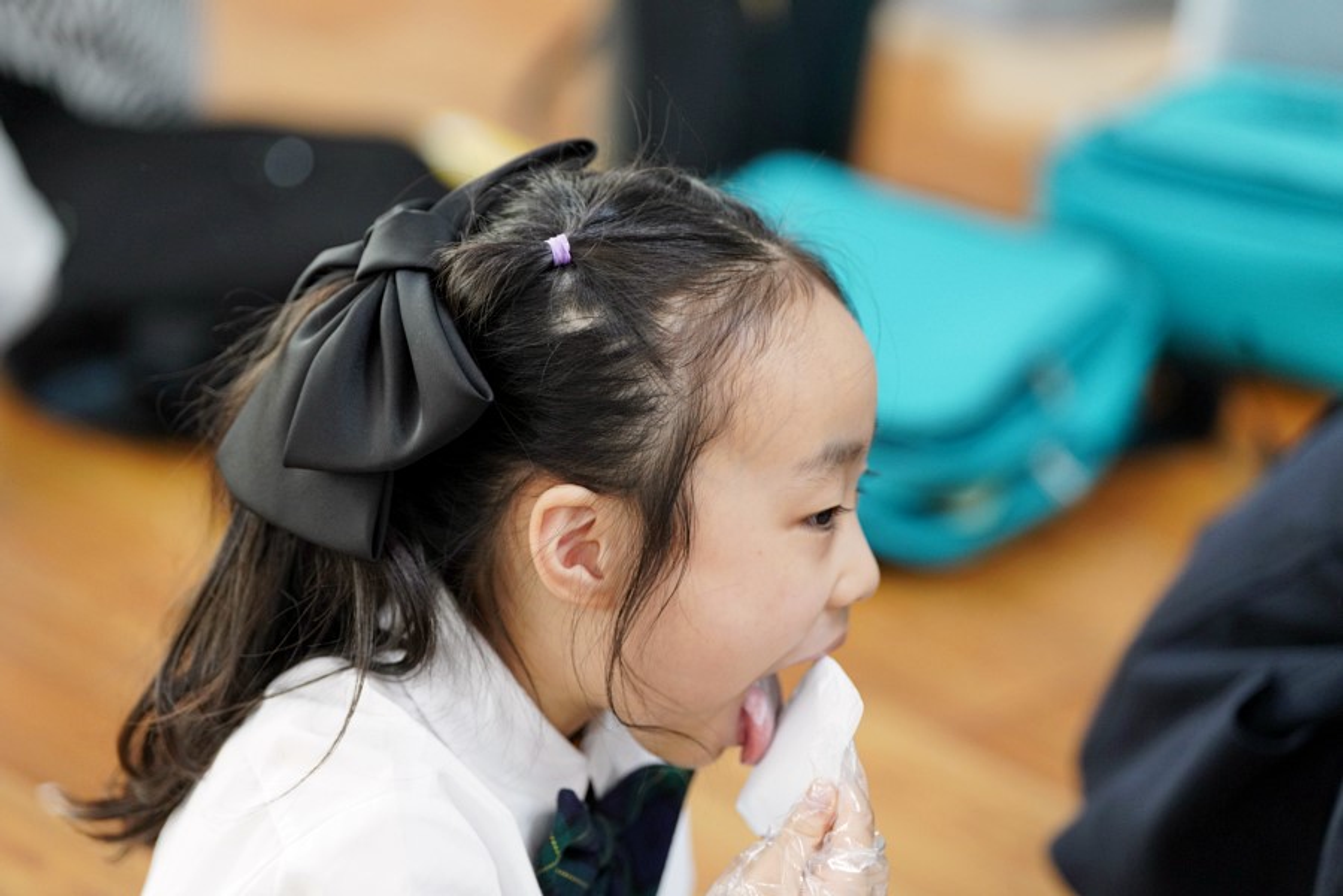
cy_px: 448
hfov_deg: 15.0
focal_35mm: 137
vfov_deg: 10.0
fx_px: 5110
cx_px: 672
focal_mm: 137
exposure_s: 1/160
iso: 1600
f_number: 2.8
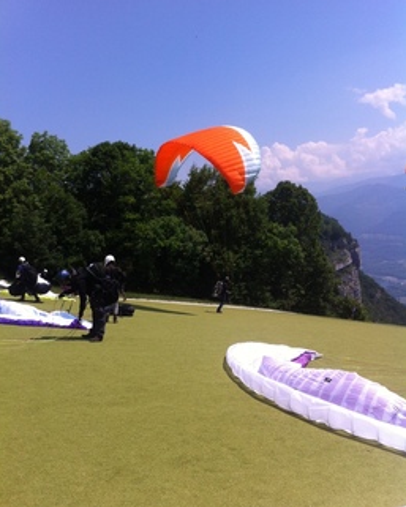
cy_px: 250
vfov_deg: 49.1
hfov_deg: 40.1
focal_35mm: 37
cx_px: 204
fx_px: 555
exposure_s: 1/1774
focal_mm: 3.85
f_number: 2.8
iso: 80
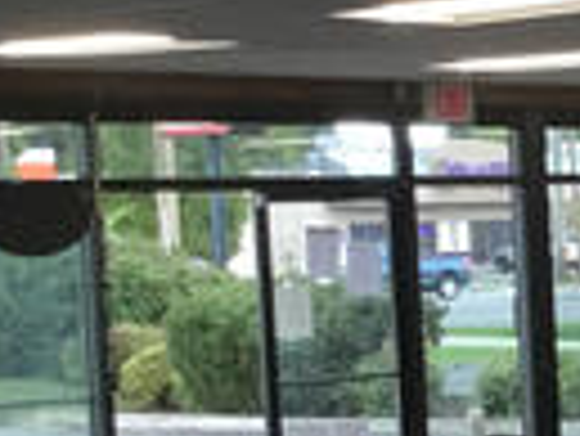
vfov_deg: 9.9
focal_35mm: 149
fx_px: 2499
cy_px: 364
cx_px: 1162
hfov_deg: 11.8
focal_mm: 3.3
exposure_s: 1/30
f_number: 2.4
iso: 25
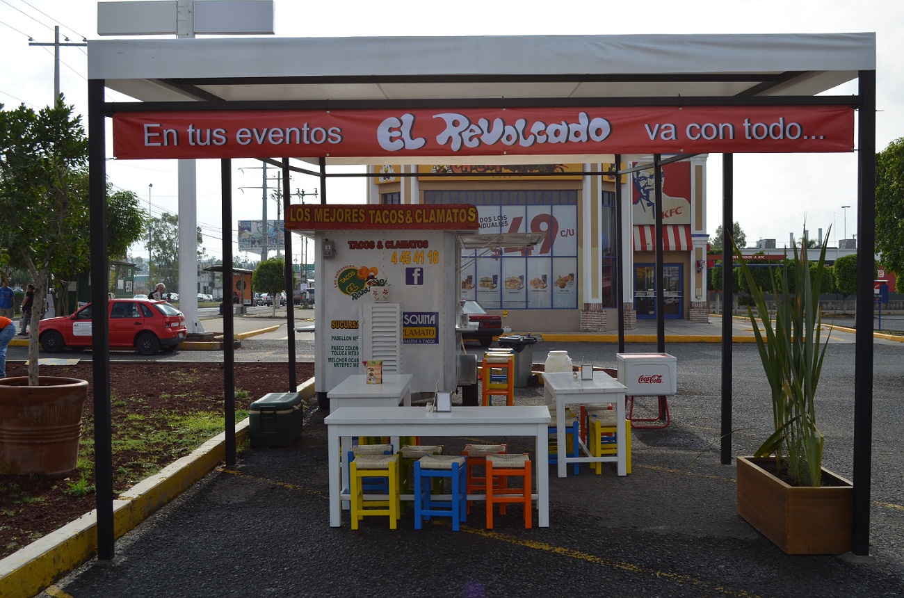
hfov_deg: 49.7
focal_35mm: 39
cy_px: 299
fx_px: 977
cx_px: 452
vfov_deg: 34.0
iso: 100
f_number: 8
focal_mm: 26
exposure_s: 1/250
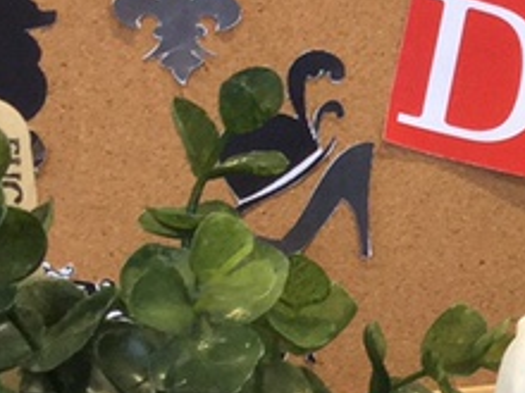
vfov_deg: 8.2
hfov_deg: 10.1
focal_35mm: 180
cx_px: 1060
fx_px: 2730
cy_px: 329
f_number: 2.4
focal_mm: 3.3
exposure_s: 1/30
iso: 25
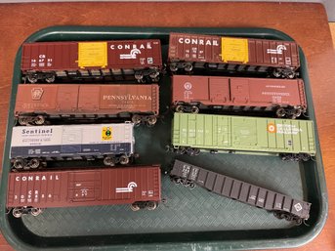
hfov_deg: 67.3
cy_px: 126
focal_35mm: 26
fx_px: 252
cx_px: 168
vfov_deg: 53.0
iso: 640
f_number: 1.6
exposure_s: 1/40
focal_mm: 4.2
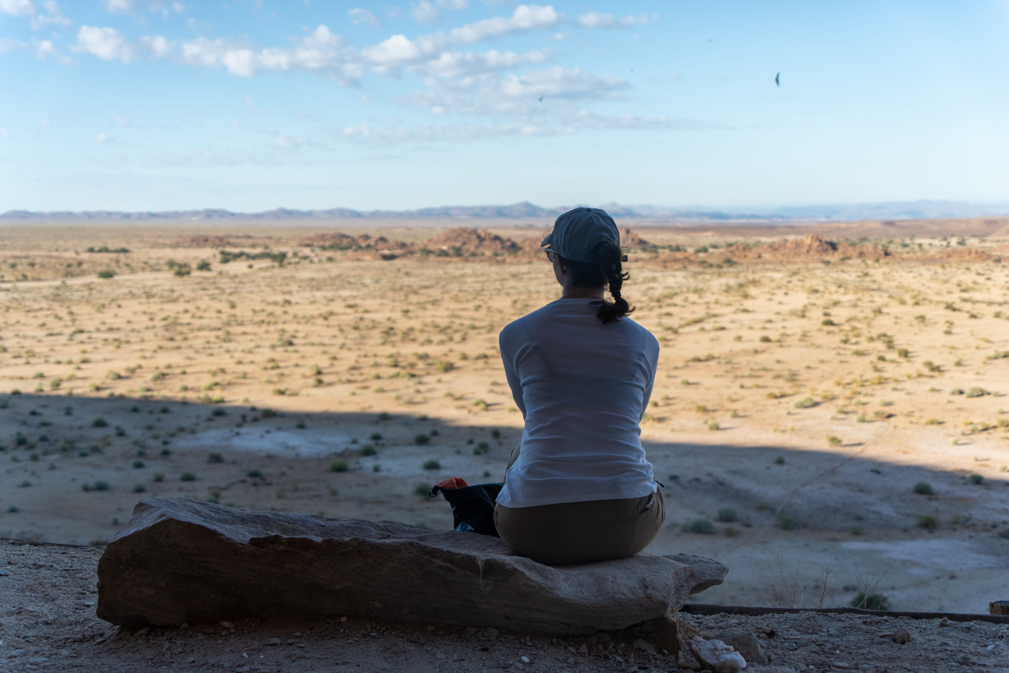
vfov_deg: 30.5
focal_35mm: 44
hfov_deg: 44.5
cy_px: 336
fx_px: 1233
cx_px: 504
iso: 800
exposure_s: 1/4000
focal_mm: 44
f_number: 3.5
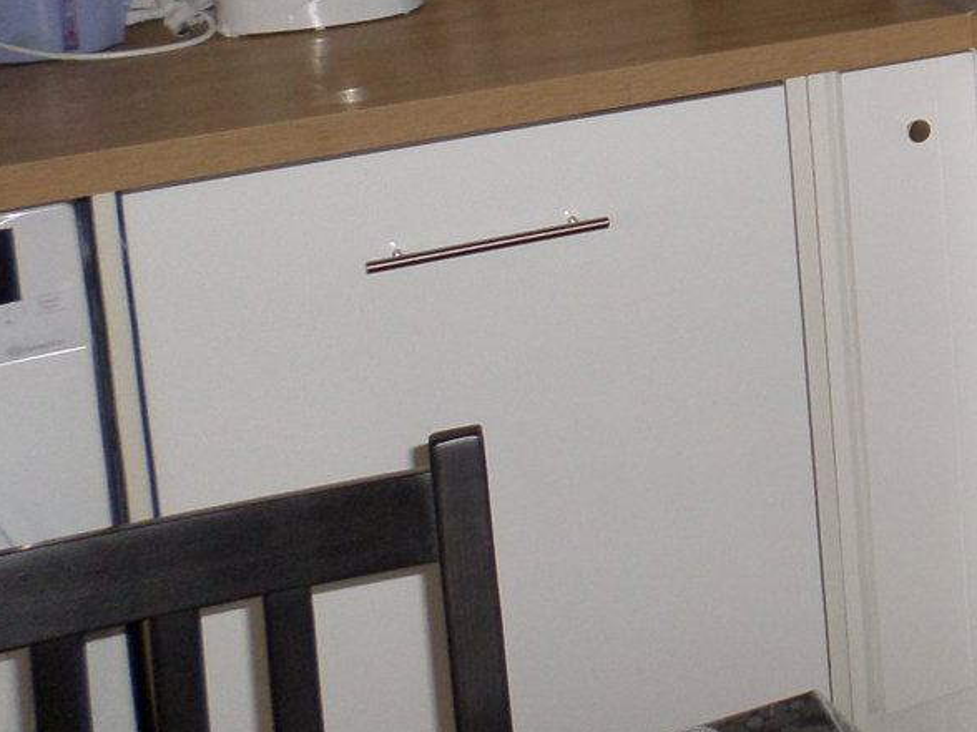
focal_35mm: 68
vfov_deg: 20.2
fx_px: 1919
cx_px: 1271
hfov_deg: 24.8
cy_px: -153
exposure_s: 1/30
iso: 100
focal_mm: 4.5
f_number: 2.5
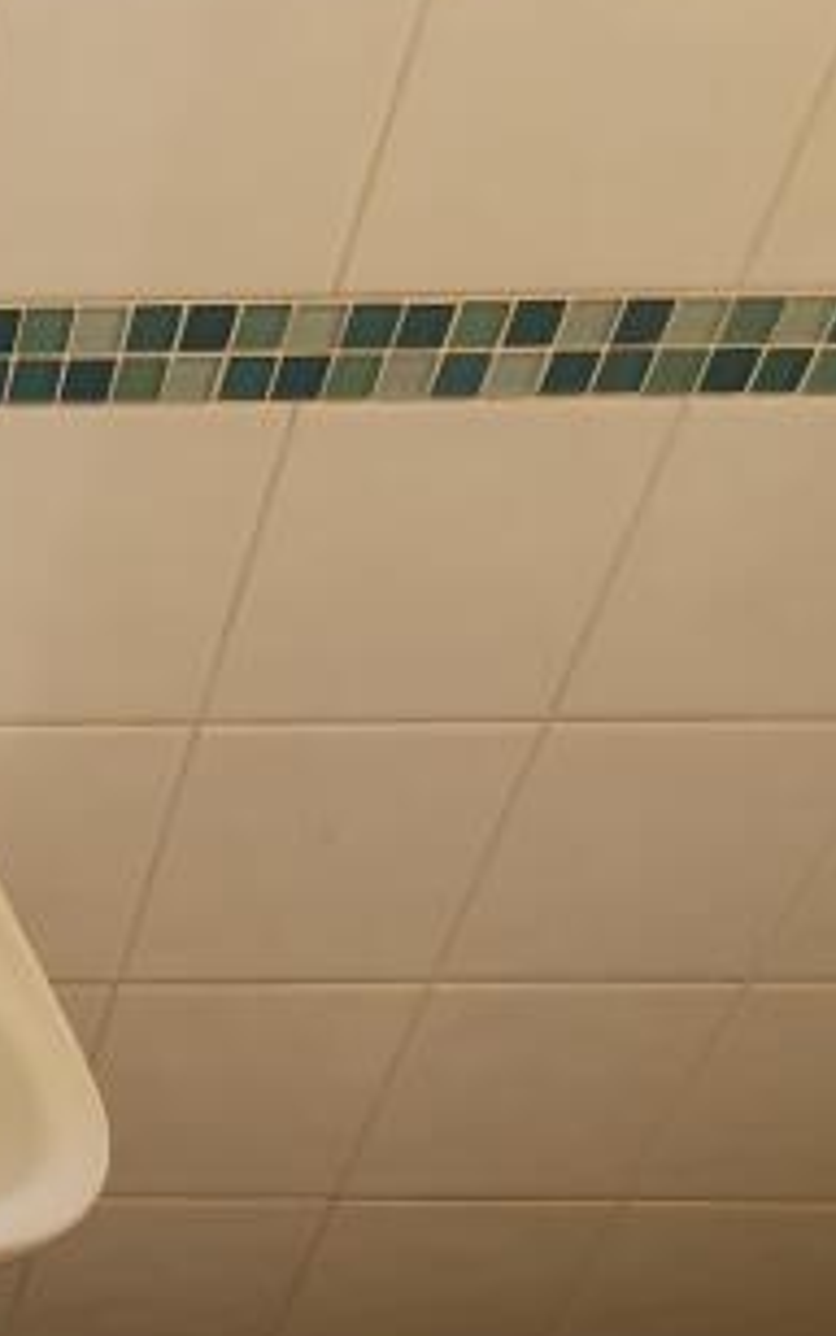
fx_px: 1676
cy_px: 705
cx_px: -684
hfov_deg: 20.0
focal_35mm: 46
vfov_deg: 43.5
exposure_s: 1/50
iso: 160
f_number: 2.2
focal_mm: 1.8
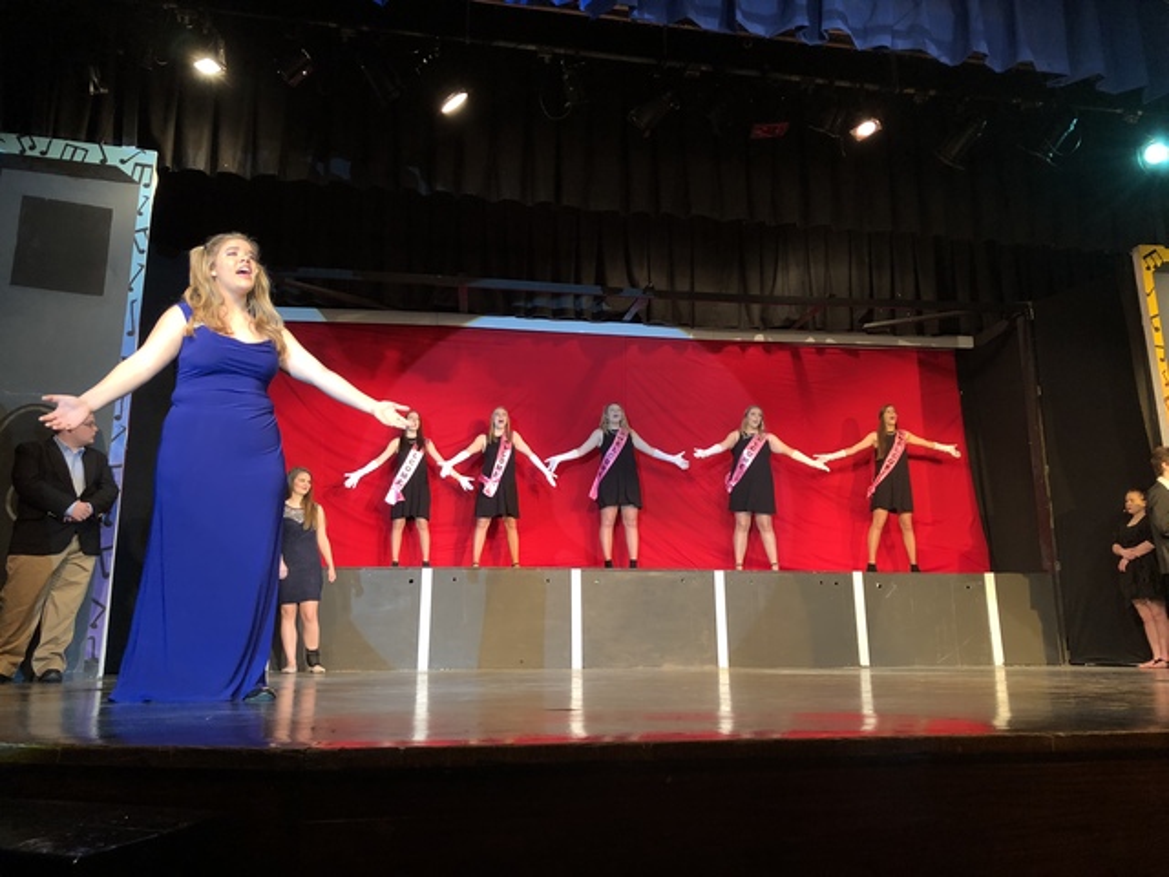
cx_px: 584
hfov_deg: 63.4
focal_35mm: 28
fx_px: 946
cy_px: 438
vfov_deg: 49.7
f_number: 1.8
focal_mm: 3.99
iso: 125
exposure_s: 1/120
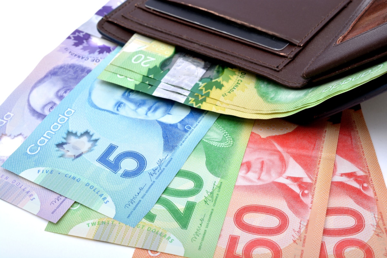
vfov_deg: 22.6
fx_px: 645
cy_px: 129
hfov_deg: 33.4
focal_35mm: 60
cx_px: 194
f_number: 14
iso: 160
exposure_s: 1/160
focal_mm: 40
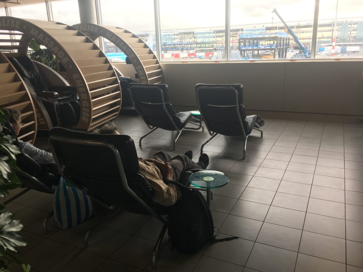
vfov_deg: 48.2
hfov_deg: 61.7
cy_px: 136
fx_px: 304
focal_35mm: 29
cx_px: 182
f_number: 2.2
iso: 32
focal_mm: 4.15
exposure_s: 1/50
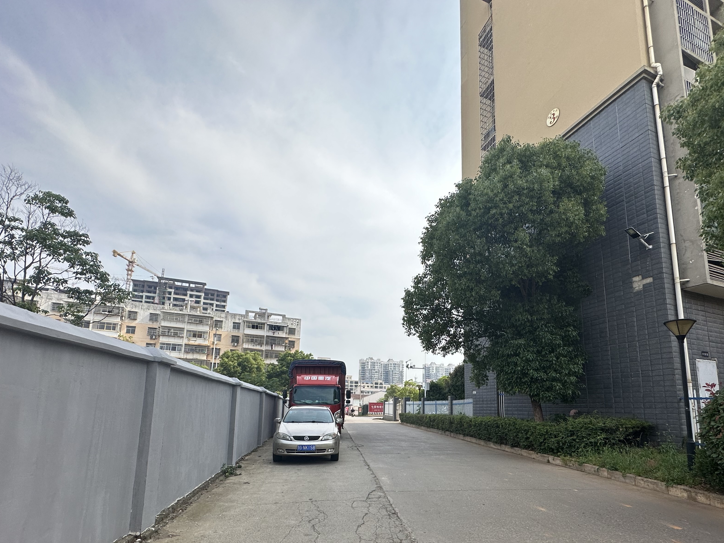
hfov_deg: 87.6
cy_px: 349
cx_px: 386
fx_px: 376
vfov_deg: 70.1
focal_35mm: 18
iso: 50
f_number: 2.2
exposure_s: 1/2174
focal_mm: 2.22
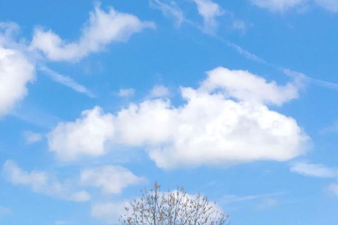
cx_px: -26
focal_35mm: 53
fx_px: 497
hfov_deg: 33.2
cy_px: 390
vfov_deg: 19.7
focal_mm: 15
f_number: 8
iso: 100
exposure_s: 1/400
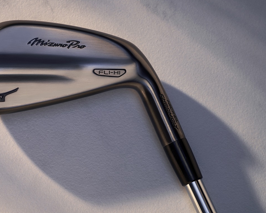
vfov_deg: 9.3
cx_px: 43
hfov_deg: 11.6
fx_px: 1307
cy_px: 92
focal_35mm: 166
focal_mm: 105
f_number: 11
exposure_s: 1/160
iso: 100
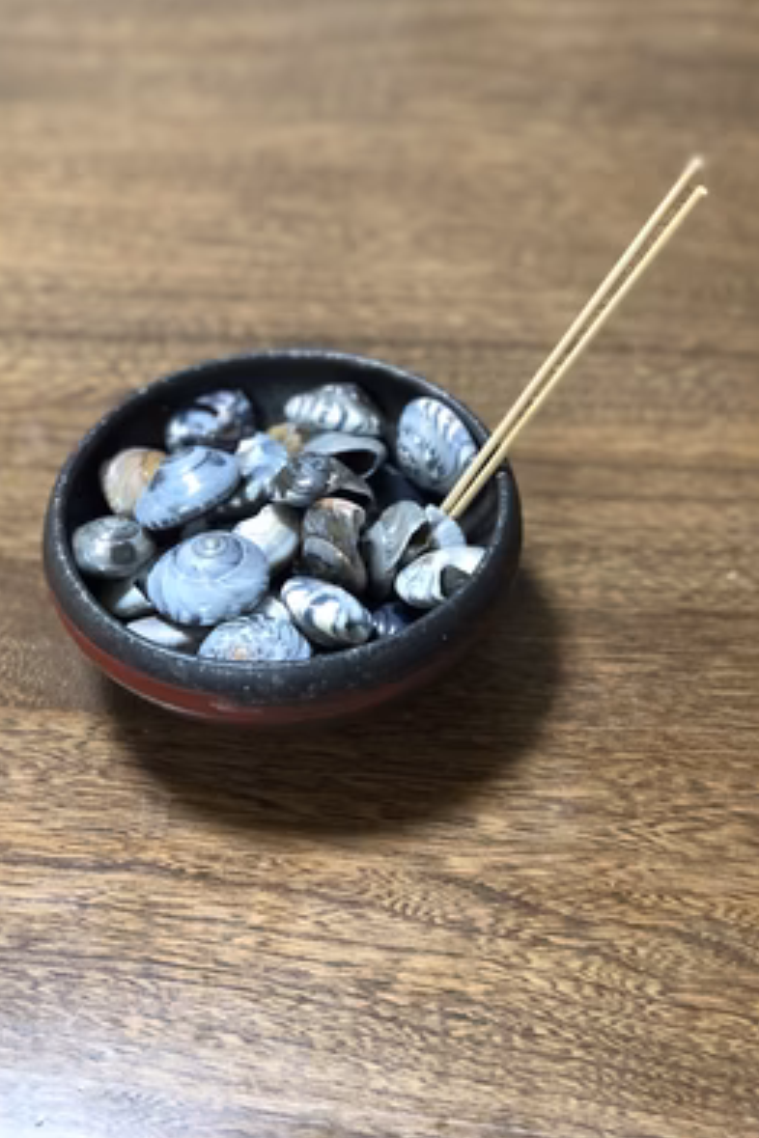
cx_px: 327
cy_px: 568
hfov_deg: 24.6
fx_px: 1739
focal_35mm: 55
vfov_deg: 36.2
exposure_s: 1/24
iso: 160
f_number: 2.4
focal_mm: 6
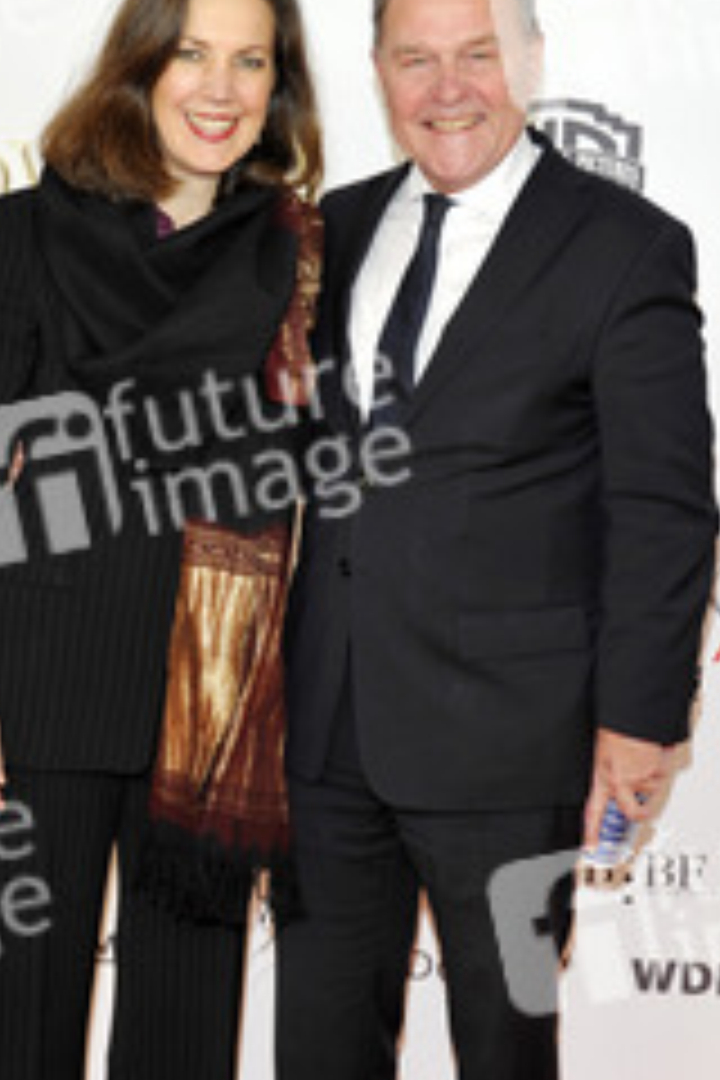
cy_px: 684
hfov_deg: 18.2
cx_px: 313
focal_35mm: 75
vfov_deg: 26.9
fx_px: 2250
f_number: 6.3
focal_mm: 45
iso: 800
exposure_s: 1/160
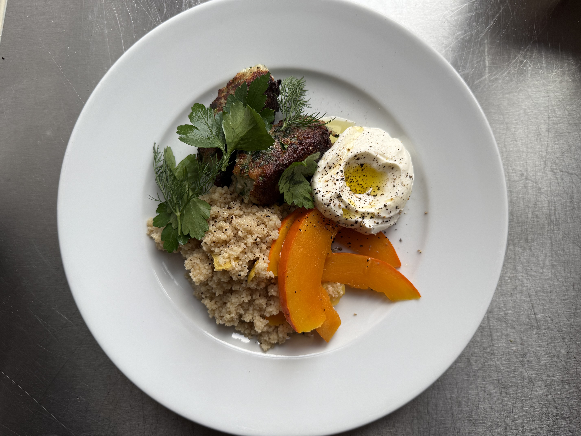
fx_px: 403
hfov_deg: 71.6
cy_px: 218
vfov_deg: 56.8
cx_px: 290
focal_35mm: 24
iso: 100
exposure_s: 1/100
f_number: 1.78
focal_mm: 6.76
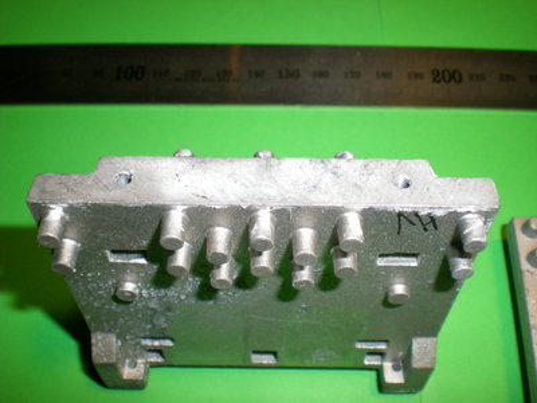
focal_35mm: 38
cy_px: 202
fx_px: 589
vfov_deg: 37.7
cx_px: 268
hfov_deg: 49.0
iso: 200
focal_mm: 6.3
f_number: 4.6
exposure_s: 1/60
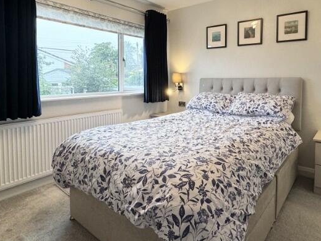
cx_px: 186
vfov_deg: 58.1
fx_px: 213
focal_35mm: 23
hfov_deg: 73.4
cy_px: 88
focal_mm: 2.22
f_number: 2.2
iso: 160
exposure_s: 1/100
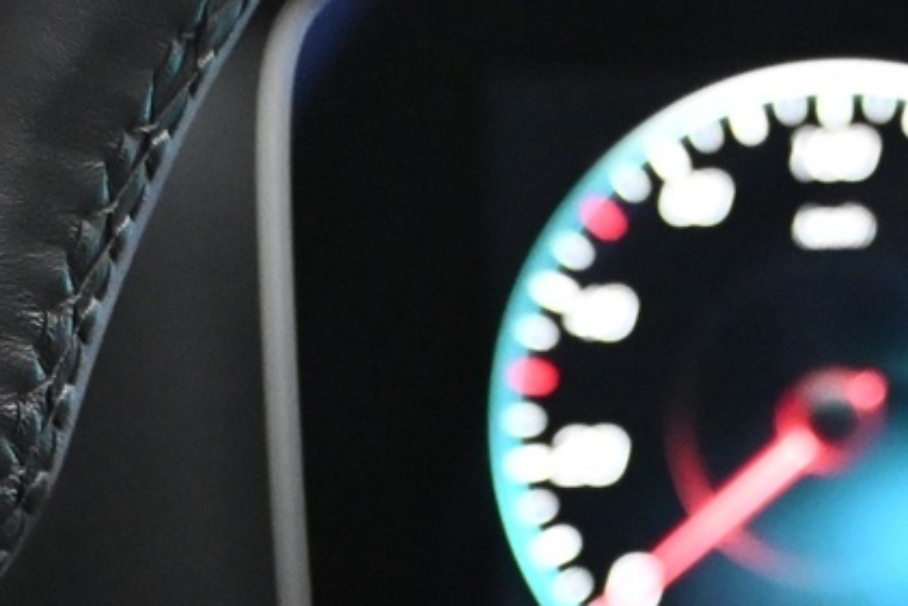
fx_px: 3277
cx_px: 515
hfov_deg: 15.8
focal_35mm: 130
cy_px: 1068
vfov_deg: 10.0
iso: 6400
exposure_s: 1/40
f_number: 4
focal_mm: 22.5
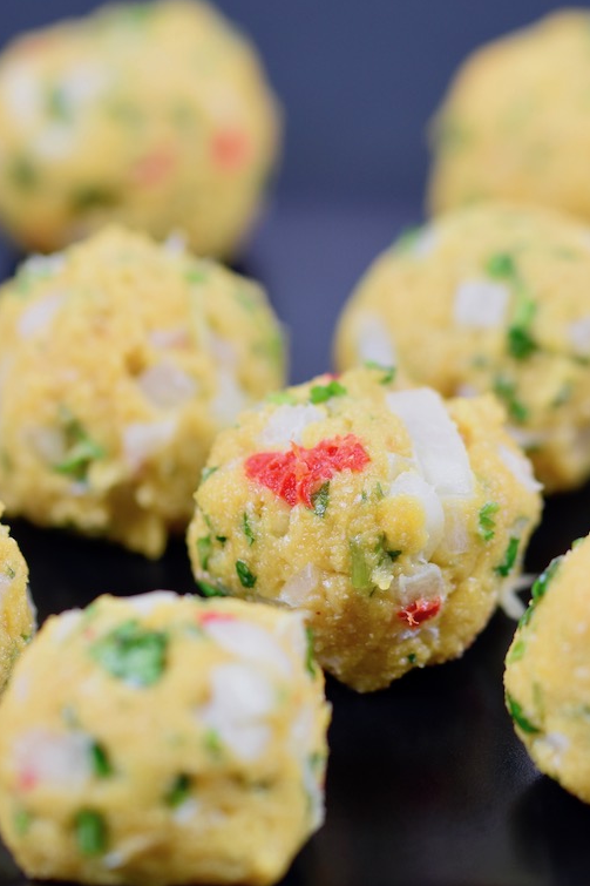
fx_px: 5255
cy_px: 446
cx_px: 378
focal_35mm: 214
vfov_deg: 9.6
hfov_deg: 6.4
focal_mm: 105
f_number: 4.5
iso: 400
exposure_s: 1/80
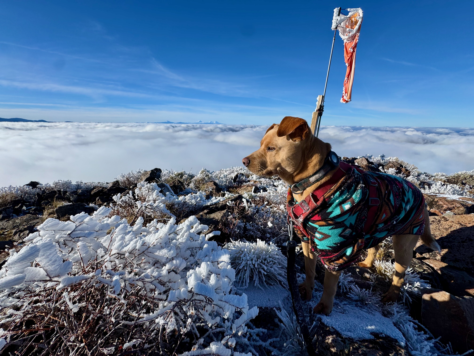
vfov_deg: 85.7
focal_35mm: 14
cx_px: 237
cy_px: 178
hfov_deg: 102.1
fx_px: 192
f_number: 2.2
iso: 50
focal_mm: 2.22
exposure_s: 1/2674
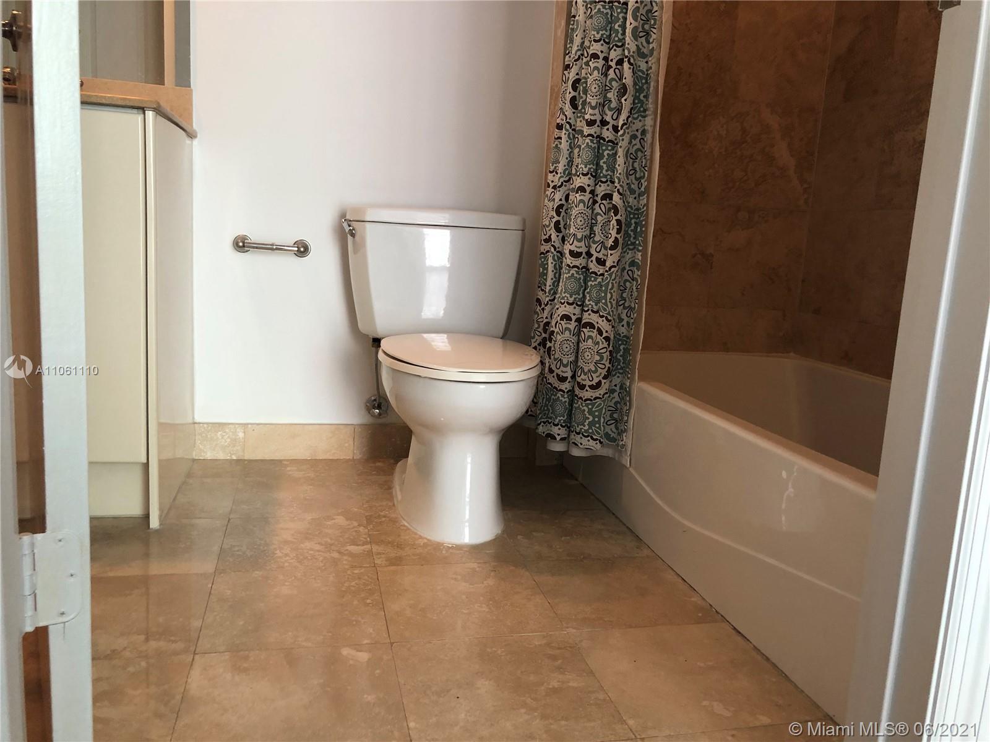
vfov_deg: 49.7
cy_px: 371
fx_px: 801
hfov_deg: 63.4
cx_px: 495
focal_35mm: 28
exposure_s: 1/30
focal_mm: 3.99
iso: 40
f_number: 1.8
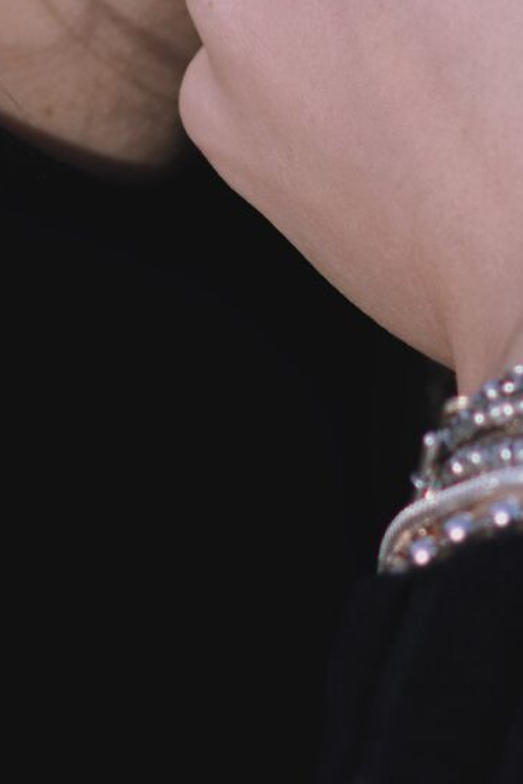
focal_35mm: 556
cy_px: -239
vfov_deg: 3.7
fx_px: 12112
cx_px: 71
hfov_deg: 2.5
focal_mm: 85
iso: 200
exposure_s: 1/1600
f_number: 2.8
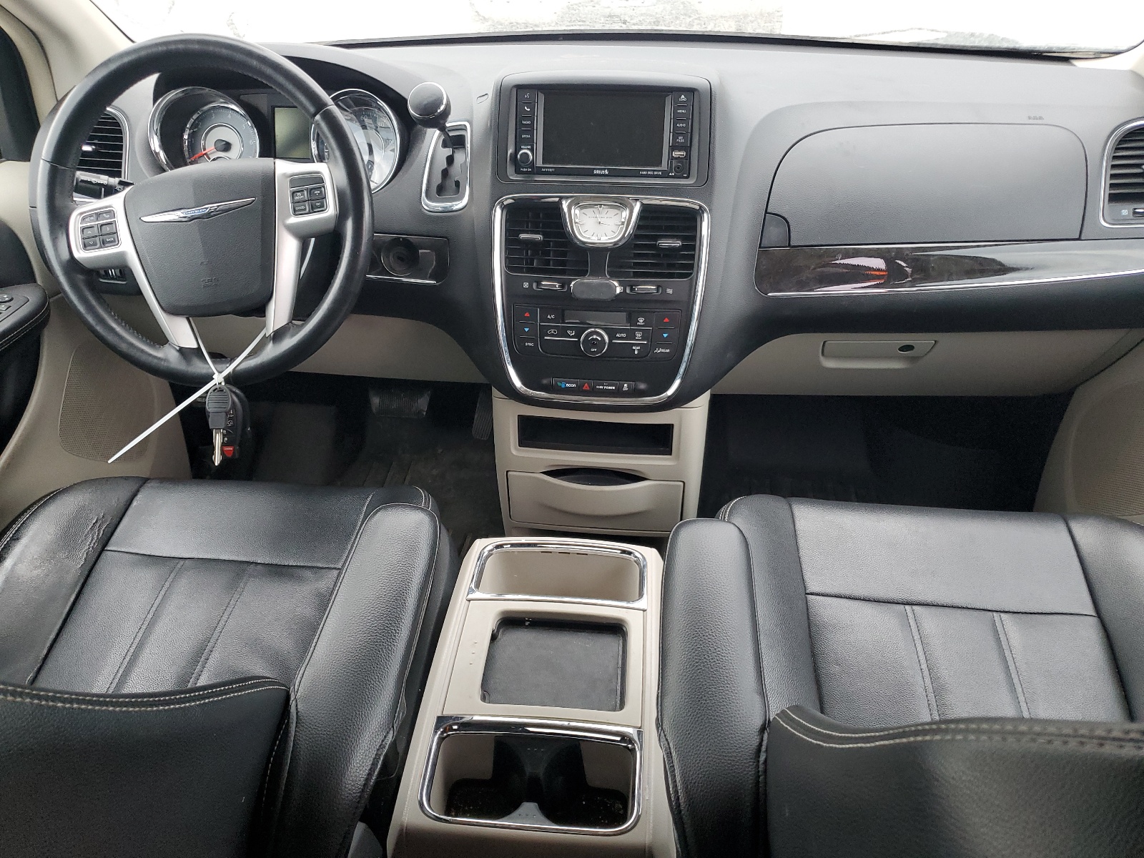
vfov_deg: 53.1
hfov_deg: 67.3
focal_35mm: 26
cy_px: 429
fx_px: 859
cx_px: 572
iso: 103
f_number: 1.5
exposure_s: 1/60.2
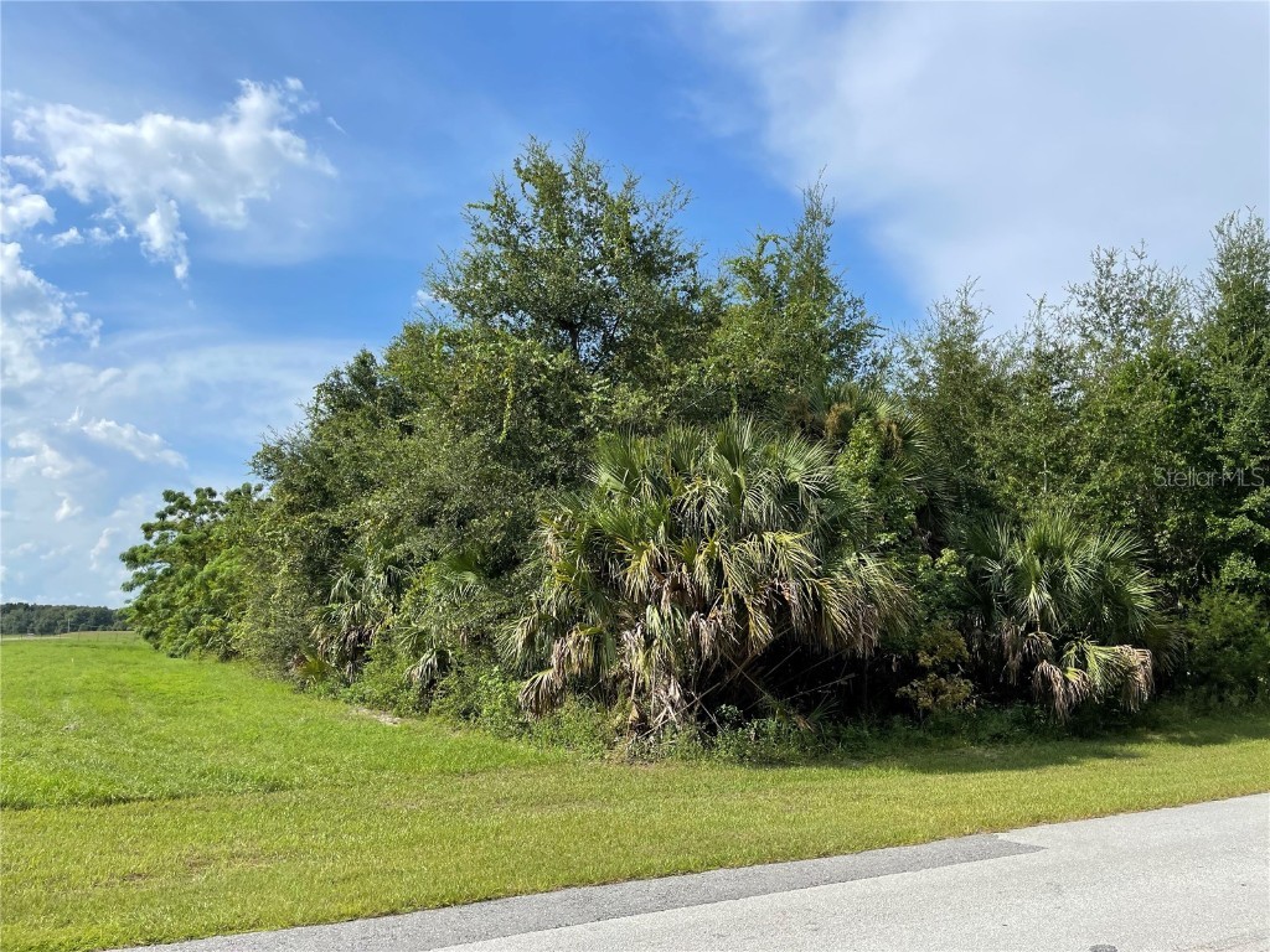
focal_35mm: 26
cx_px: 635
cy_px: 476
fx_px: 954
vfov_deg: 53.1
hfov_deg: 67.3
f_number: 1.6
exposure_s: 1/3861
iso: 32
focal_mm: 4.2
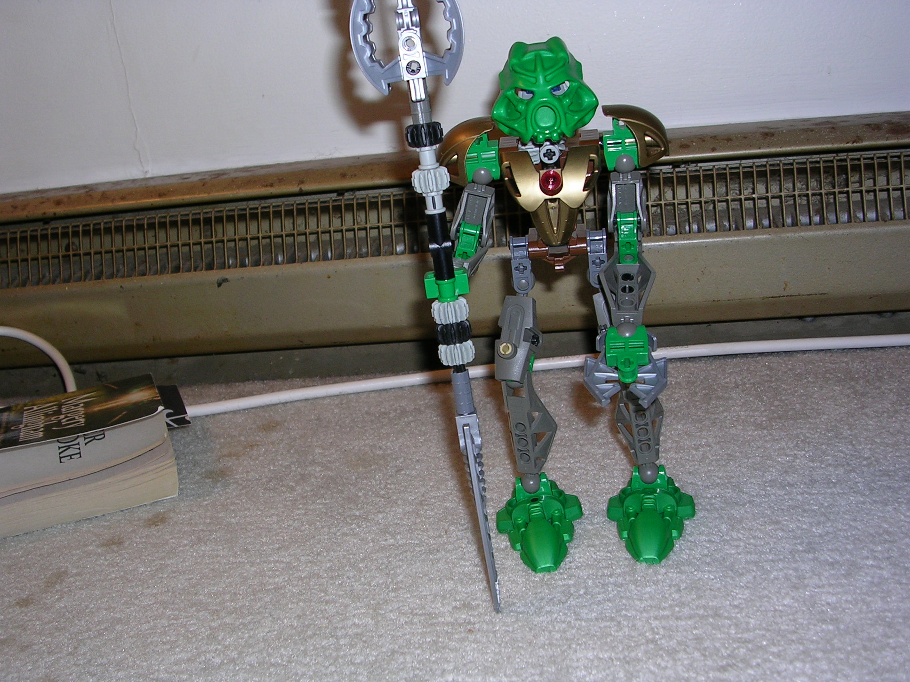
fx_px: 1130
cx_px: 455
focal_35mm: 43
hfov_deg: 43.9
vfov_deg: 33.6
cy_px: 341
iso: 50
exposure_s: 1/60.1
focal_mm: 6.6
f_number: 3
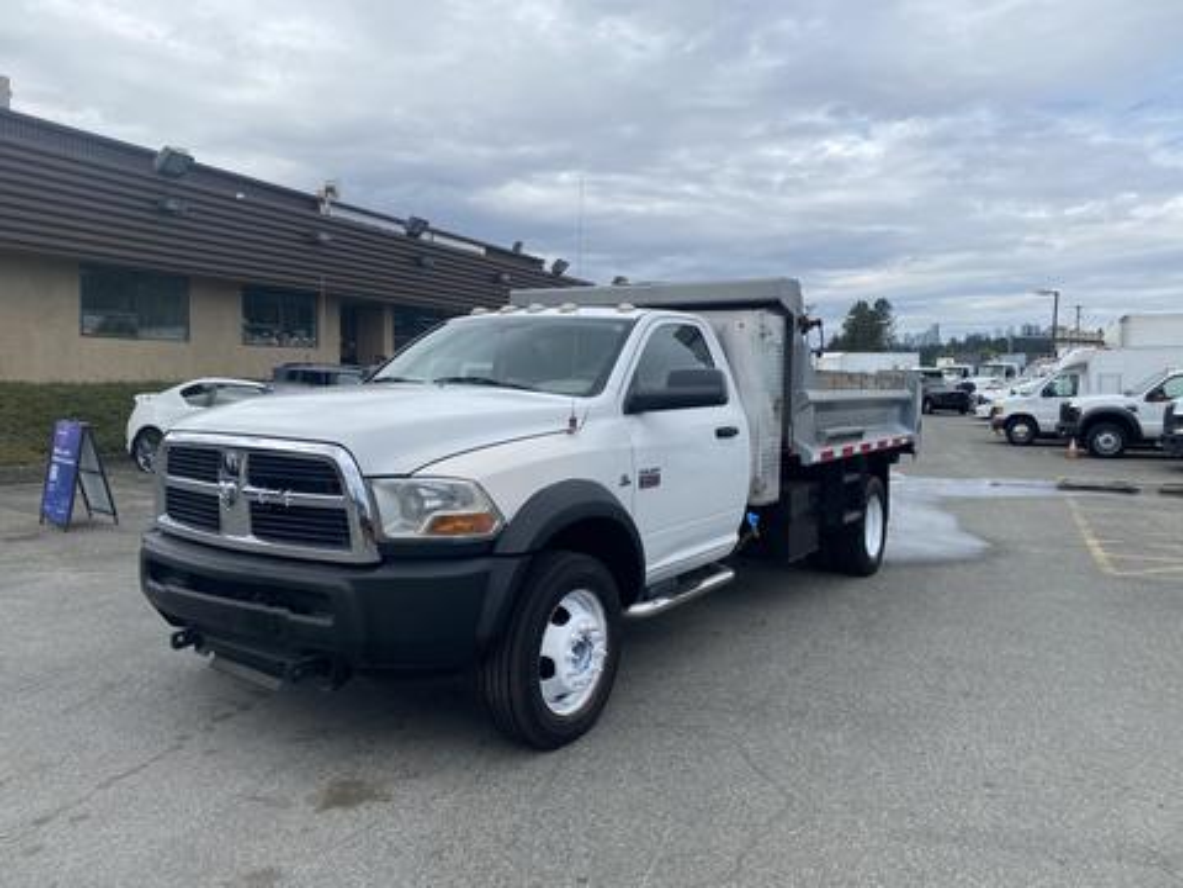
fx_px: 889
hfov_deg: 67.3
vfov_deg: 53.1
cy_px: 444
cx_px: 592
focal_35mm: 26
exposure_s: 1/3125
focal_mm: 4.25
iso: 32
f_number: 1.8
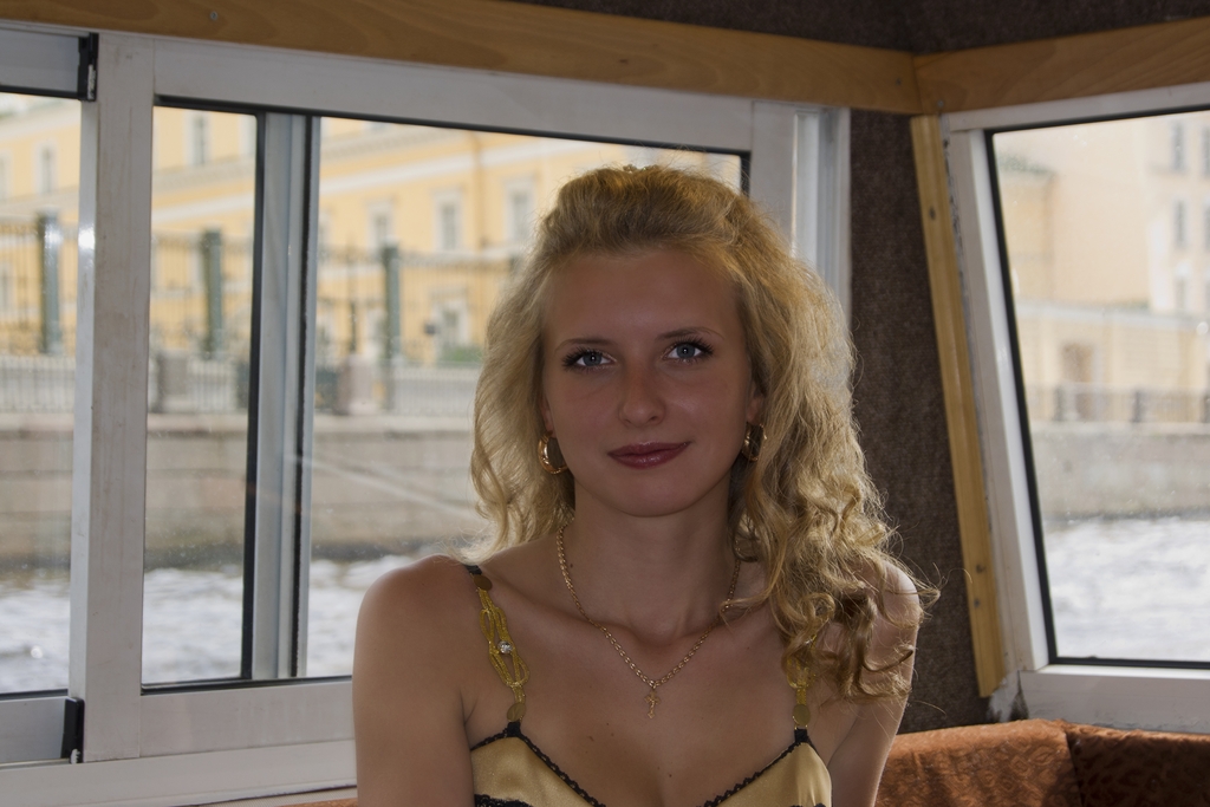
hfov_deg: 24.6
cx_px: 605
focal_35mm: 82
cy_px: 404
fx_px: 2773
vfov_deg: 16.6
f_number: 5.6
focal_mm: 55
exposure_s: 1/125
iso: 200
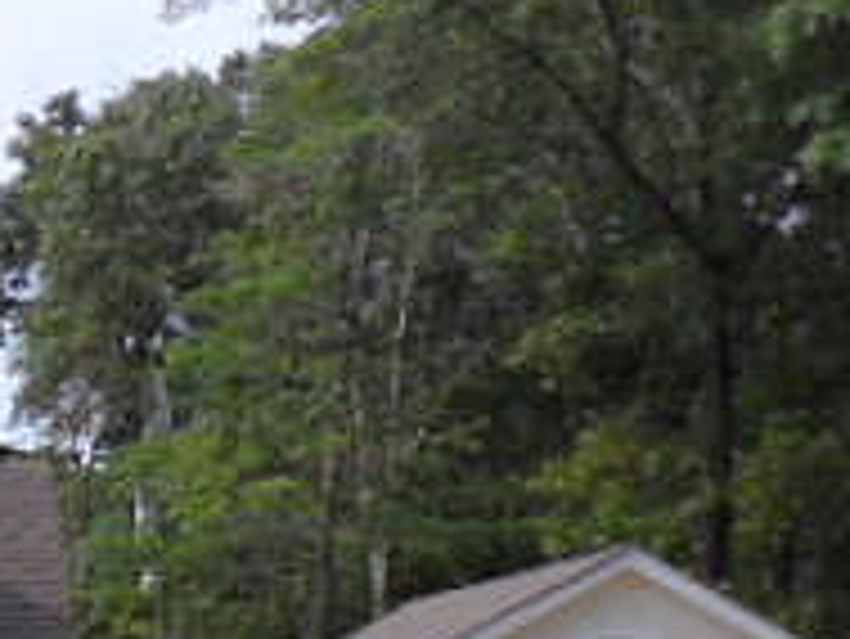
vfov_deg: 10.5
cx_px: -1201
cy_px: 590
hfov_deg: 11.5
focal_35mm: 141
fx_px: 3464
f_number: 3.3
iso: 80
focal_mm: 4.9
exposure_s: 1/1000
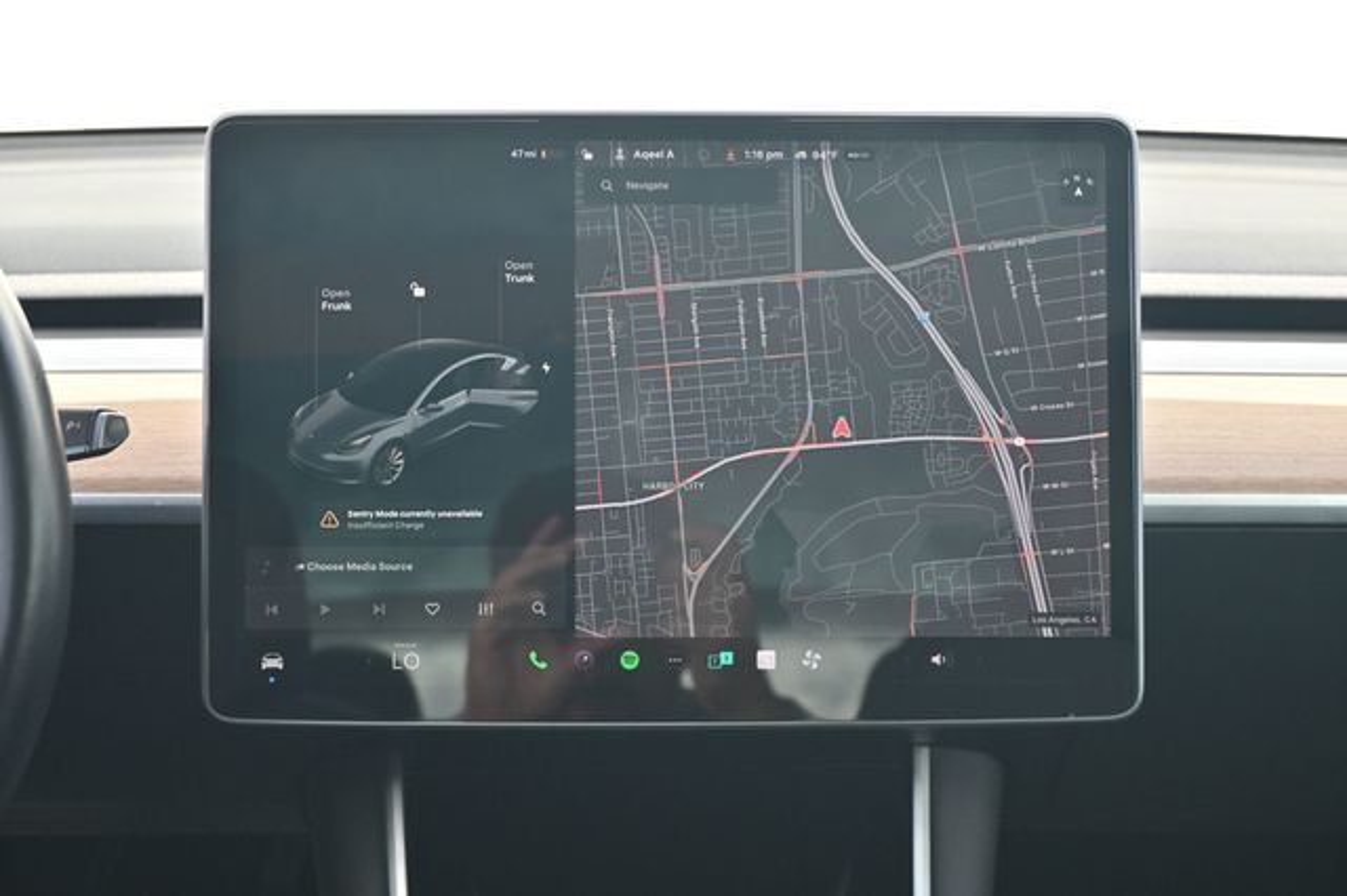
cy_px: 448
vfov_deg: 22.1
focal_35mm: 62
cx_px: 674
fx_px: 2300
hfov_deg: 32.6
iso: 400
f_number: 5.6
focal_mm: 41
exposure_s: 1/160
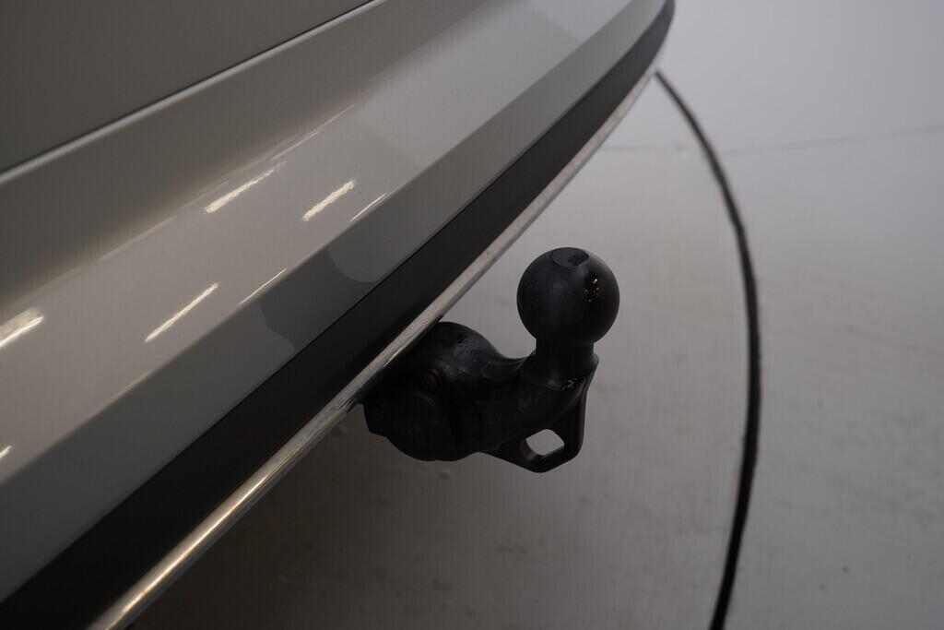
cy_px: 315
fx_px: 944
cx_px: 472
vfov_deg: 36.9
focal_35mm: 36
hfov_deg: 53.1
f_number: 4
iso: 125
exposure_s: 1/80
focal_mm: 24
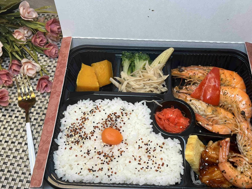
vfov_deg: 41.7
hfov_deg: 54.0
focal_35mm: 34
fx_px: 247
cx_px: 129
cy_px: 103
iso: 50
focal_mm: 5.7
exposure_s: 1/120
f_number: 1.5
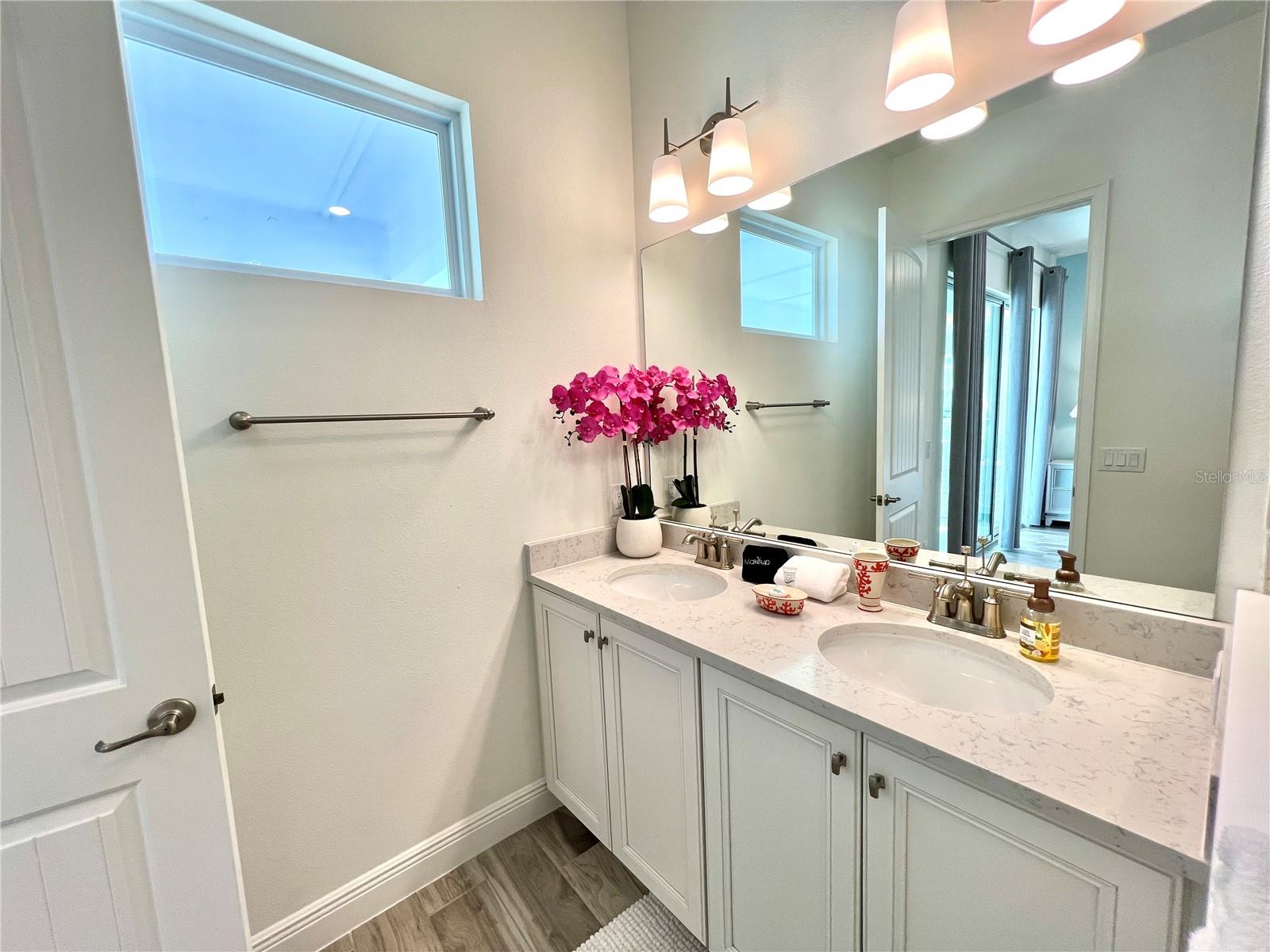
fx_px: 477
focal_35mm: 13
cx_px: 635
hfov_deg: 106.2
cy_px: 476
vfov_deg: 89.9
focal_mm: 1.57
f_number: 1.8
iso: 64
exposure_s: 1/120
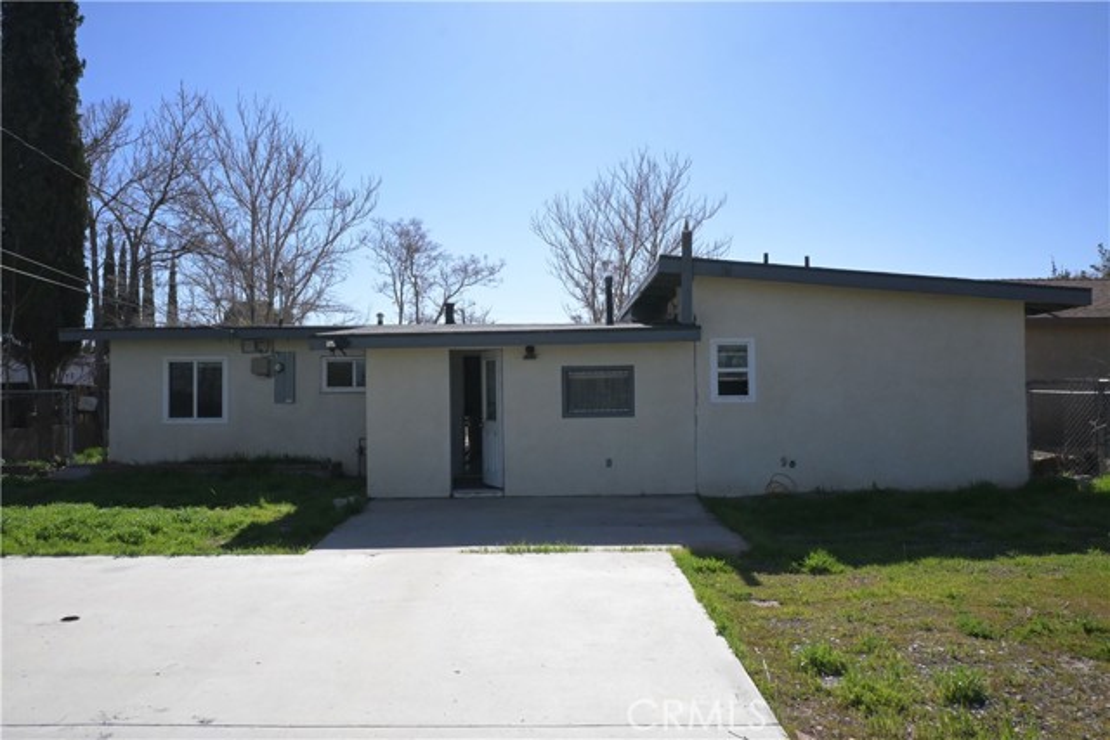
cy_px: 370
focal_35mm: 28
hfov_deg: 64.5
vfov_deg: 45.7
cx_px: 555
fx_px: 879
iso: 2500
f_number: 10
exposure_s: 1/4000
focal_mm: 19
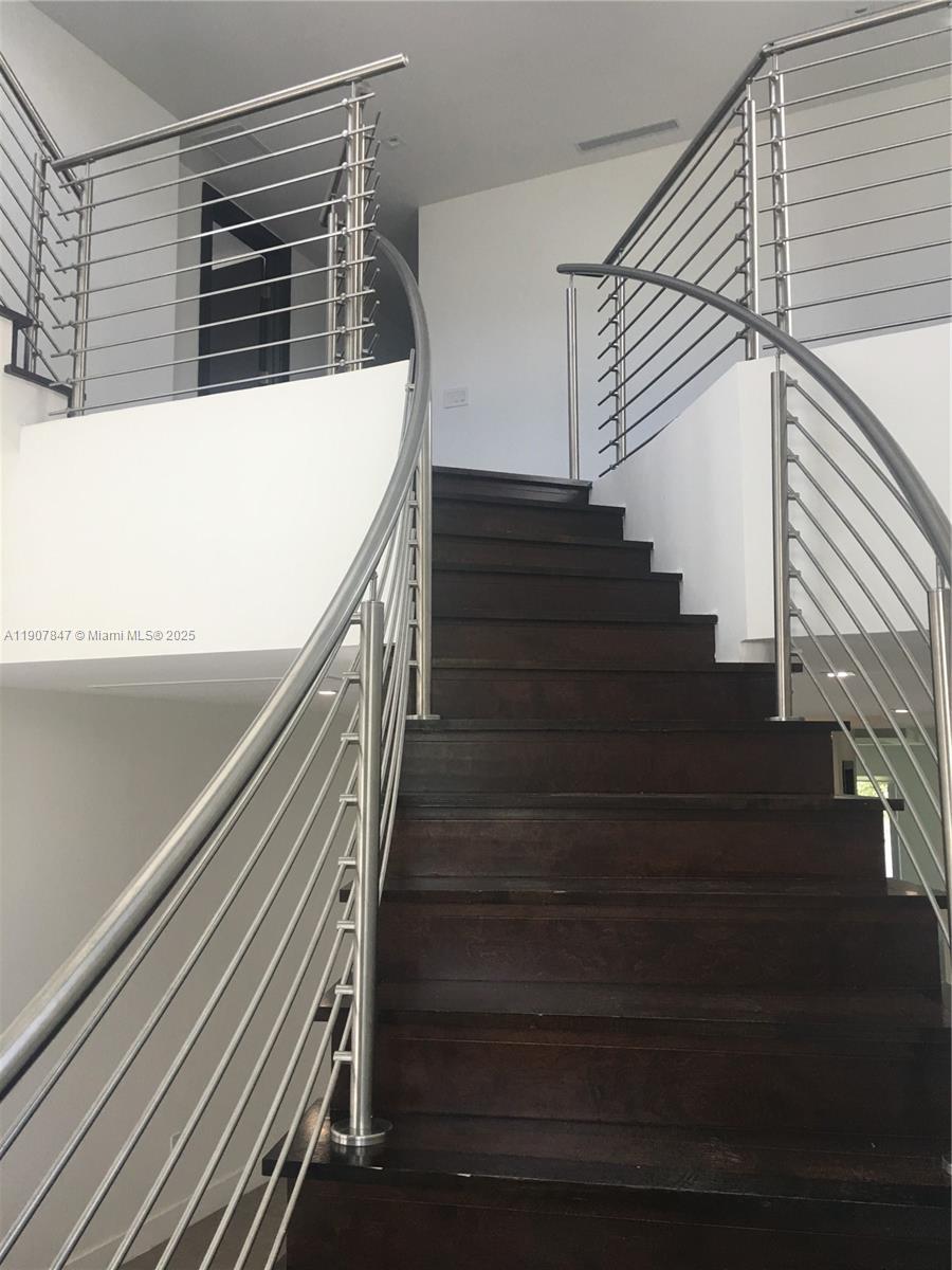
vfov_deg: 61.7
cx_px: 476
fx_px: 1063
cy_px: 635
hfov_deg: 48.2
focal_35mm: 29
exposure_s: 1/30
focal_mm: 4.15
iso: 25
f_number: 2.2
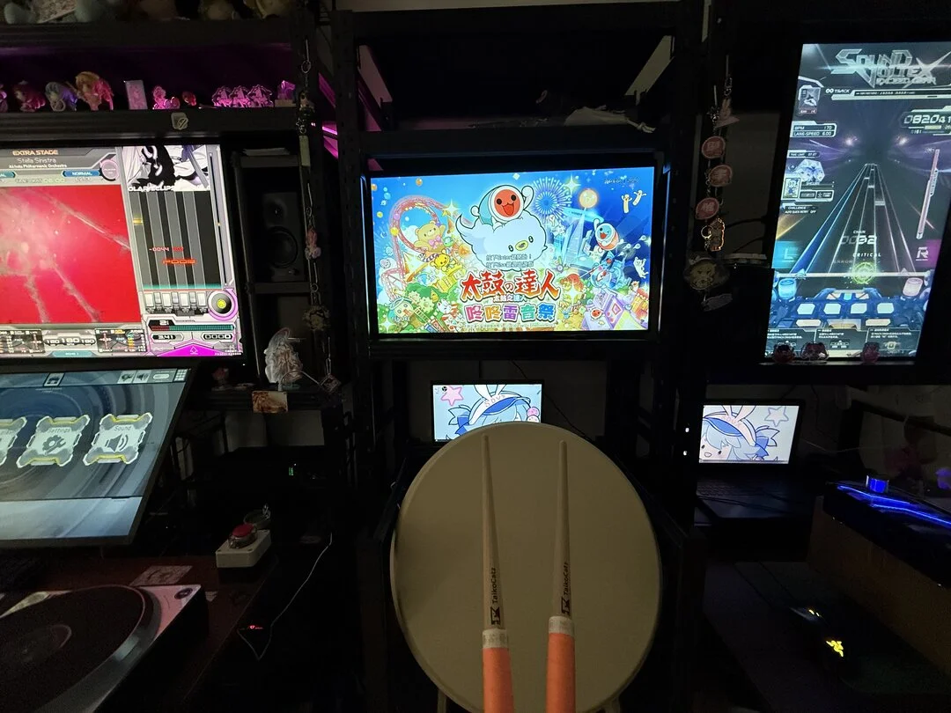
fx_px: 385
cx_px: 476
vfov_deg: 85.7
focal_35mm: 14
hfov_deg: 102.1
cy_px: 356
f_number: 2.2
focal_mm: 2.22
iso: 320
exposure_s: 1/120
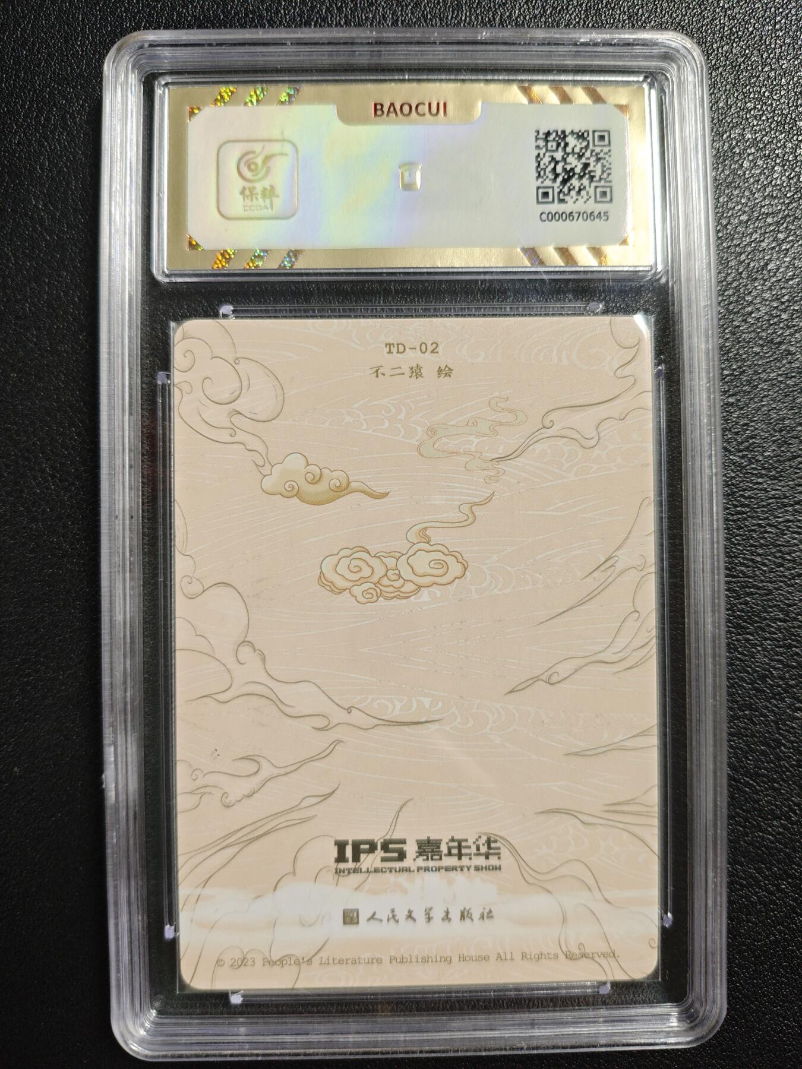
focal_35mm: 26
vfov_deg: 67.3
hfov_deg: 53.1
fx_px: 803
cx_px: 401
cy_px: 534
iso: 320
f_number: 1.5
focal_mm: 4.94
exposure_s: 1/100
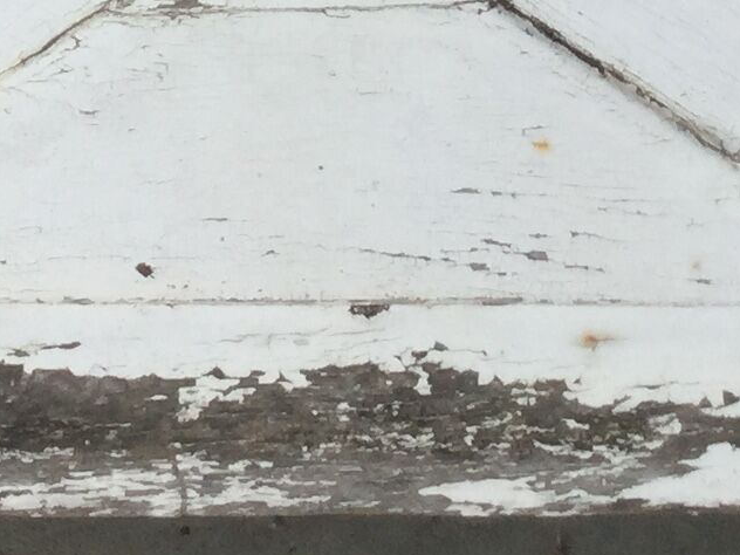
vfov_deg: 8.9
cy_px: -384
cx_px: 221
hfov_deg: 12.3
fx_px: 3420
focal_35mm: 160
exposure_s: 1/375
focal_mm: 3.3
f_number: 2.4
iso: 25
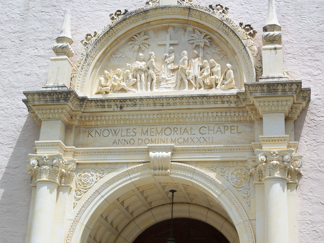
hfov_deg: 27.8
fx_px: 655
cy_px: 122
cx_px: 162
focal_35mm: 70
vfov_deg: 21.0
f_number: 4.5
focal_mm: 14.7
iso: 64
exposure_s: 1/640
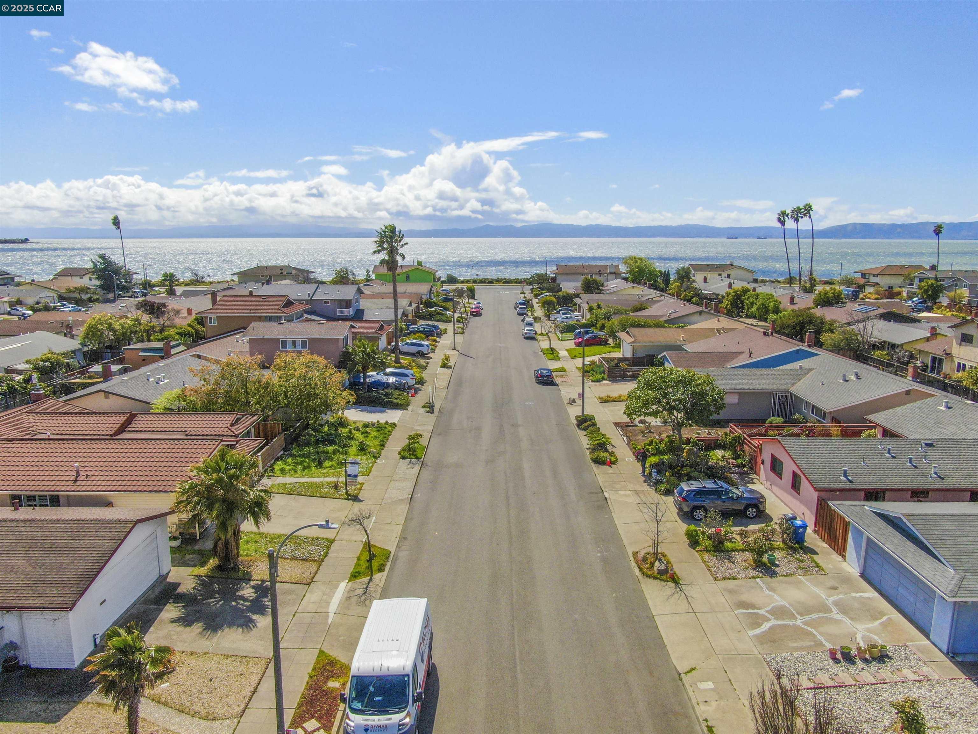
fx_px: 678
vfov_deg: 56.8
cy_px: 367
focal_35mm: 24
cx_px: 489
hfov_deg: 71.6
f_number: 2.8
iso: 100
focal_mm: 4.39
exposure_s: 1/120
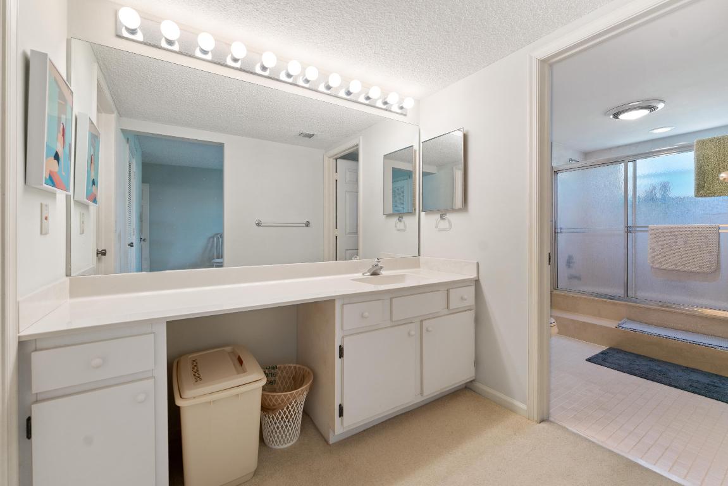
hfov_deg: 101.9
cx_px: 364
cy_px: 243
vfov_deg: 78.9
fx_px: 295
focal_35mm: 15
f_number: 6.3
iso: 320
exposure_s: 1/25
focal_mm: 14.6
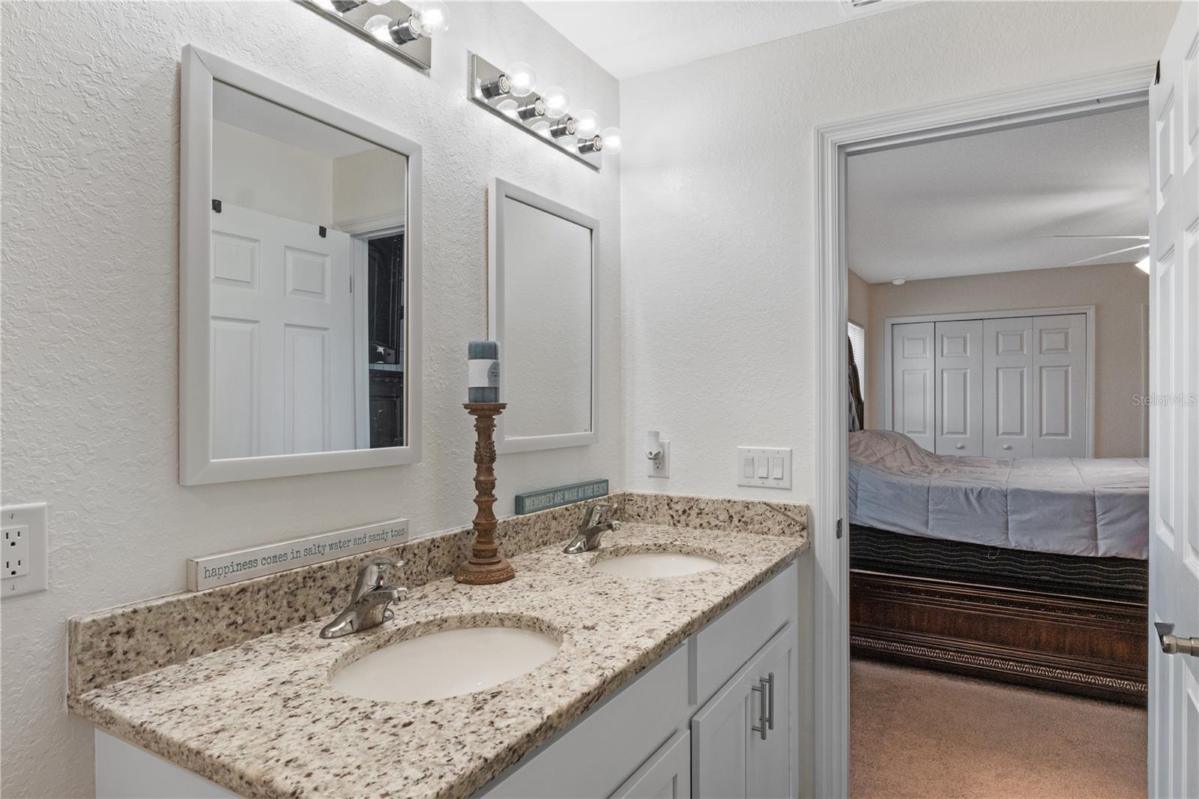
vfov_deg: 60.9
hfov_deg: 82.9
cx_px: 600
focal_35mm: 20
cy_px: 400
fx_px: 679
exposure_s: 1/6
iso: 250
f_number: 9
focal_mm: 13.6
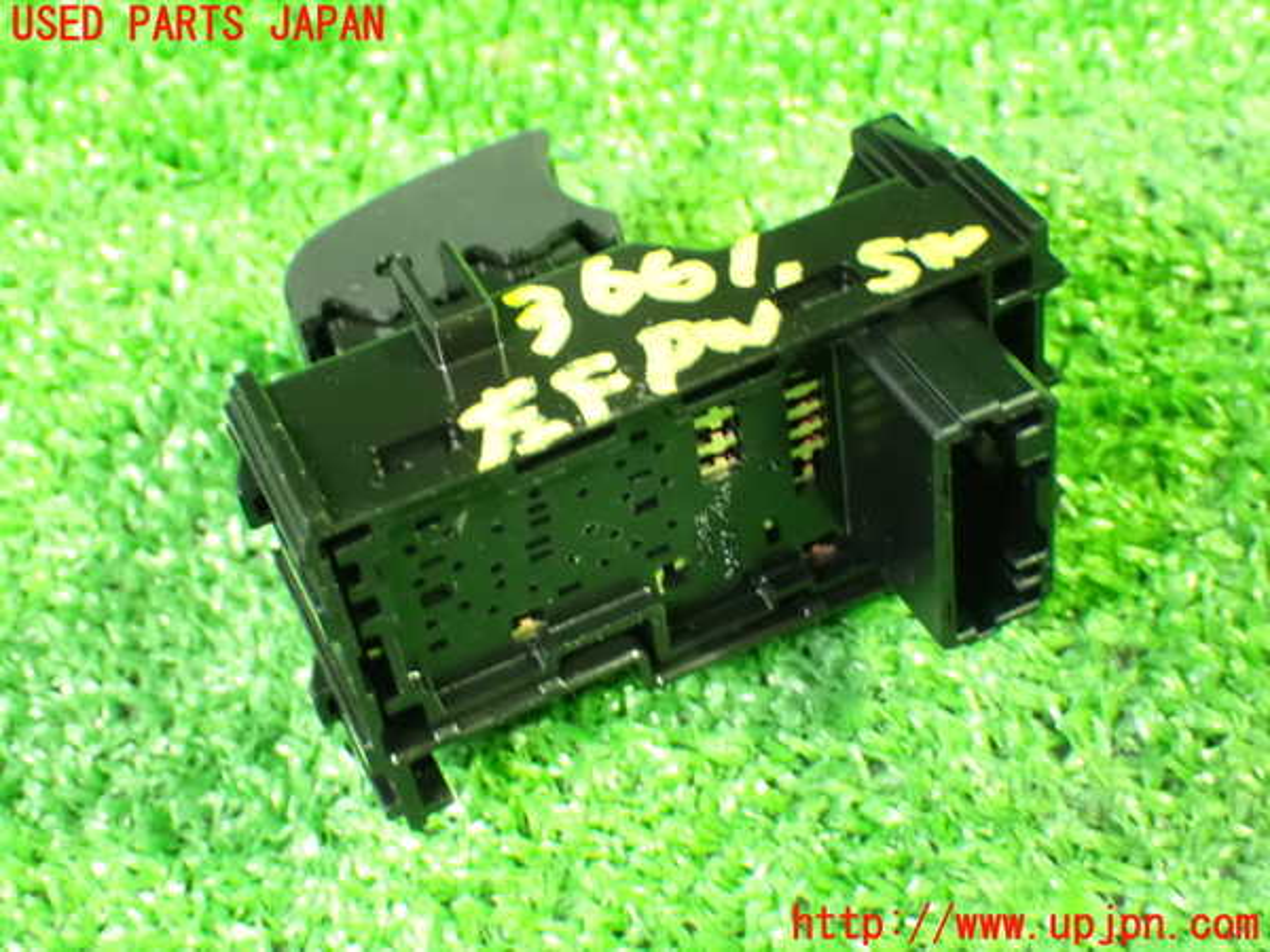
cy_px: 476
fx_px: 1981
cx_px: 635
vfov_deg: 27.0
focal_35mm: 54
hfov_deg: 35.5
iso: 1600
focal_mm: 9.65
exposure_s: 1/13
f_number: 3.3
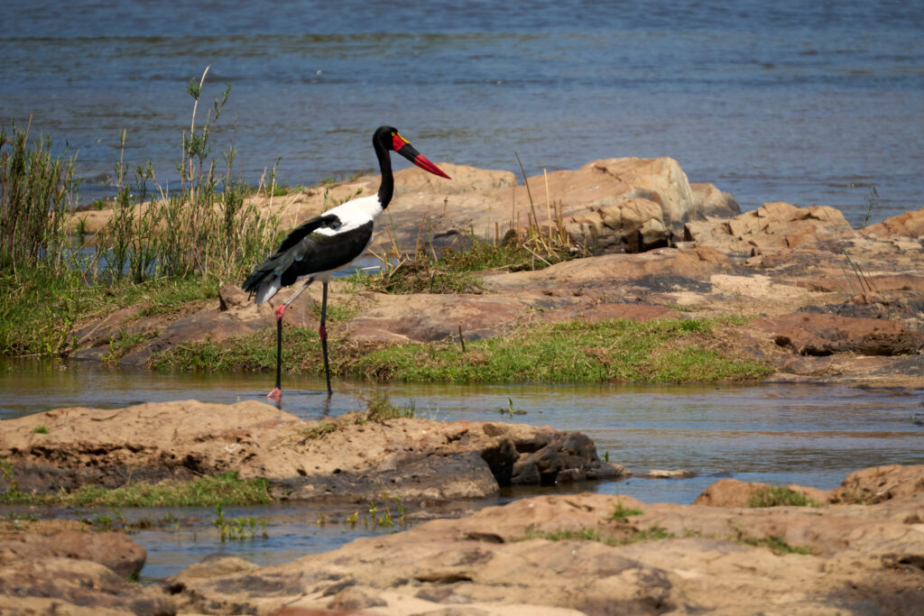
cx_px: 462
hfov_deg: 2.3
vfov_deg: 1.5
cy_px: 308
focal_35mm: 900
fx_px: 23102
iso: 320
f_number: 6.3
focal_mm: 600
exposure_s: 1/1600
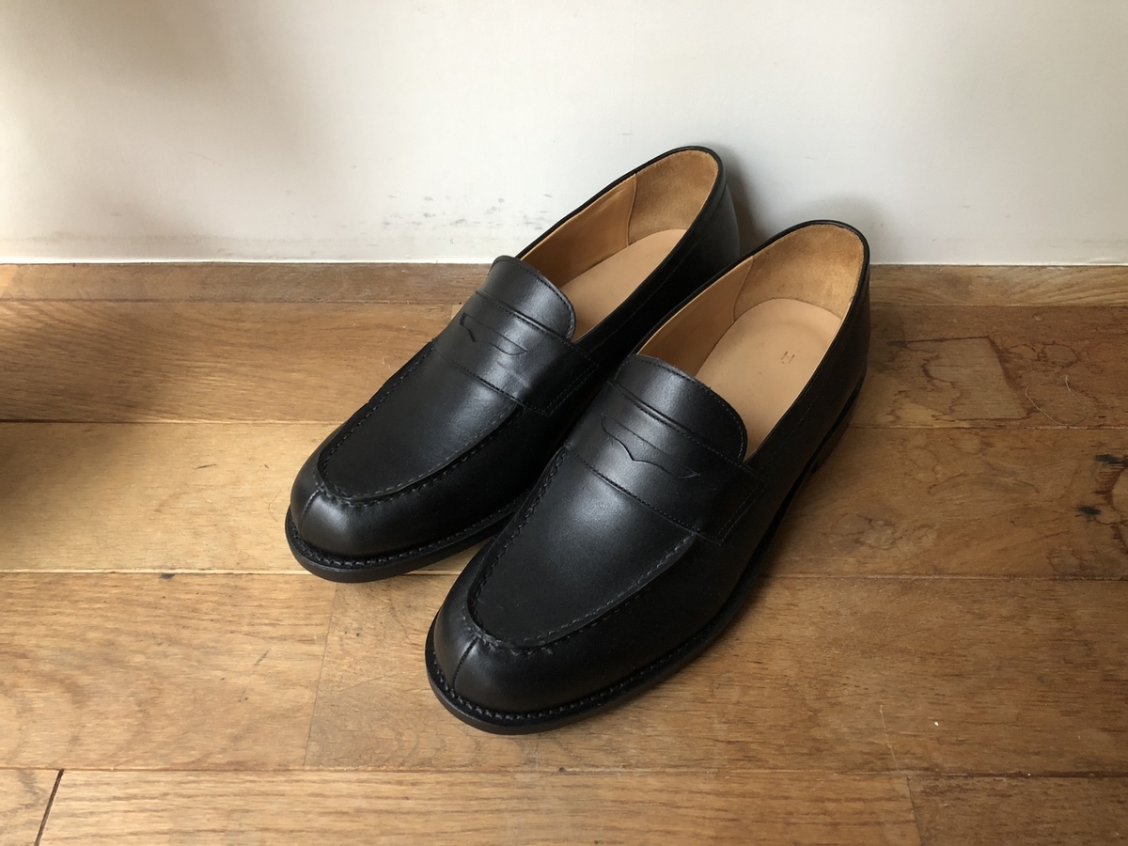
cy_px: 423
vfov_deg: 49.7
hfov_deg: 63.4
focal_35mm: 28
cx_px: 564
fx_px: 912
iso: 100
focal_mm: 4
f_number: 1.8
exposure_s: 1/15
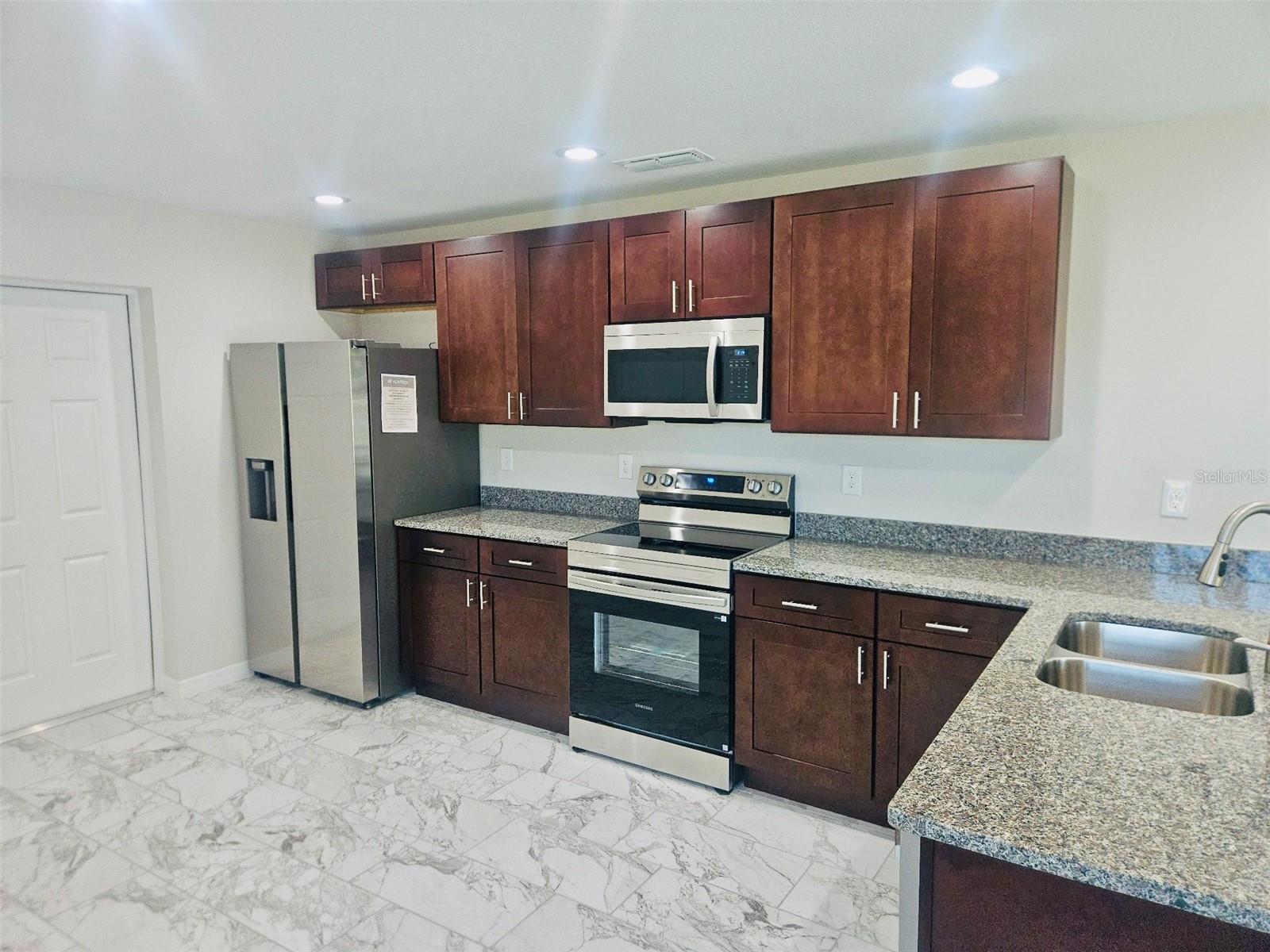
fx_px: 844
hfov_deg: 73.9
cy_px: 476
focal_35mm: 23
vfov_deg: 58.9
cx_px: 635
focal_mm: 5.4
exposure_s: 1/60.2
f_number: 1.8
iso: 171
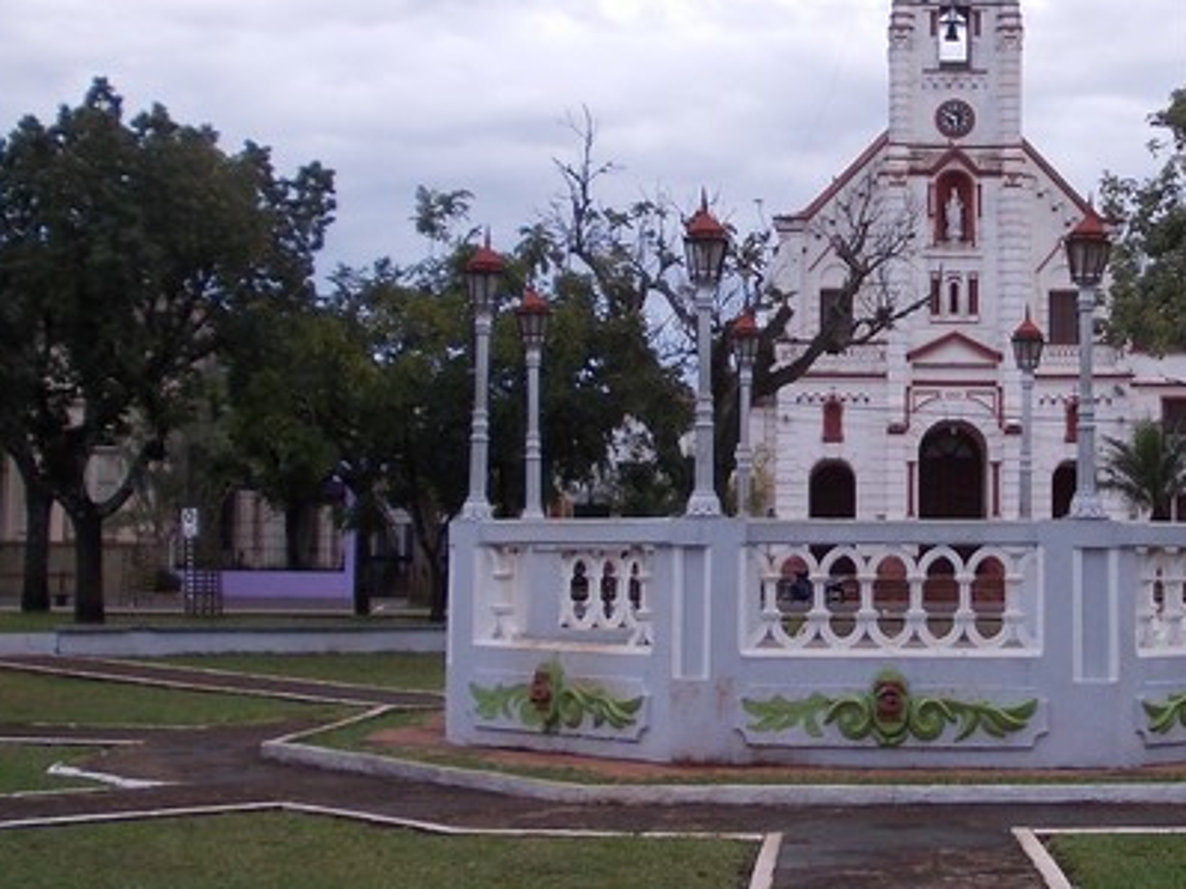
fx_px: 2500
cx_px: 951
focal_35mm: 73
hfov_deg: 26.2
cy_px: 363
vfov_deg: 20.1
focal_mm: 5.3
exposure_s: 1/250
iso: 80
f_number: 3.1
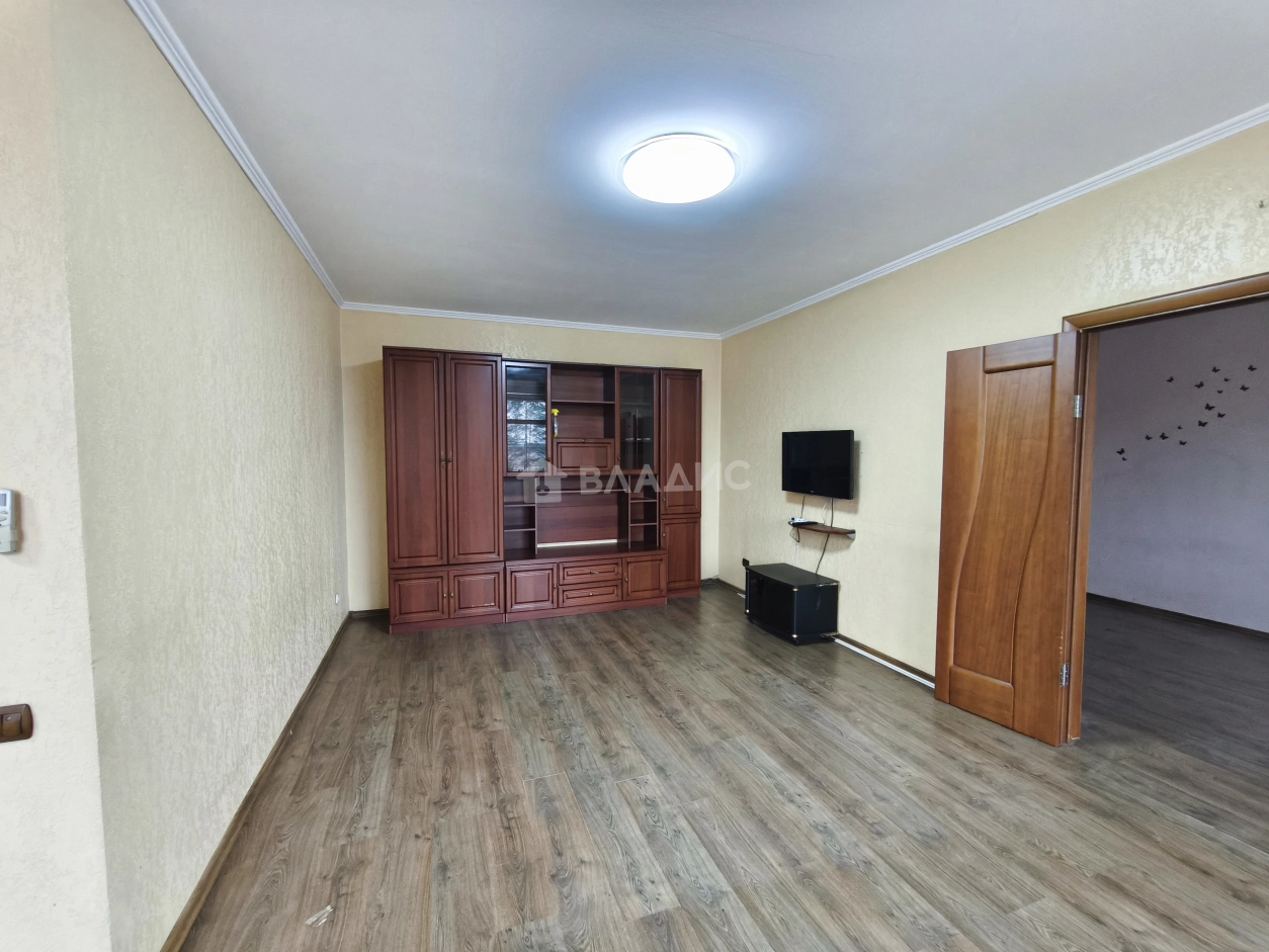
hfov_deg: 98.2
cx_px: 634
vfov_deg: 81.8
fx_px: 550
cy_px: 476
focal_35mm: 15
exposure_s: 1/33.3
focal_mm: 1.91
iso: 500
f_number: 2.2
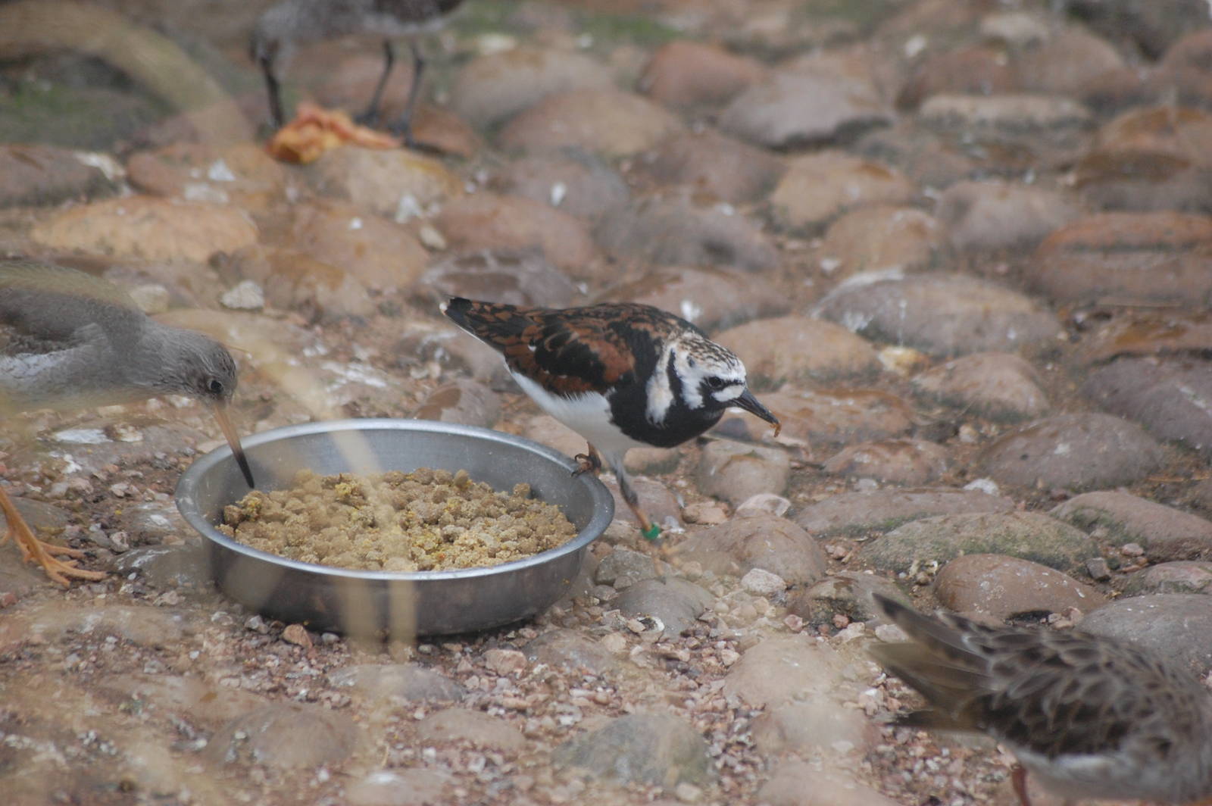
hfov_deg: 6.9
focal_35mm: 300
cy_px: 403
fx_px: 10091
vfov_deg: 4.6
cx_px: 606
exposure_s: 1/320
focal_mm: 200
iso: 800
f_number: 5.6
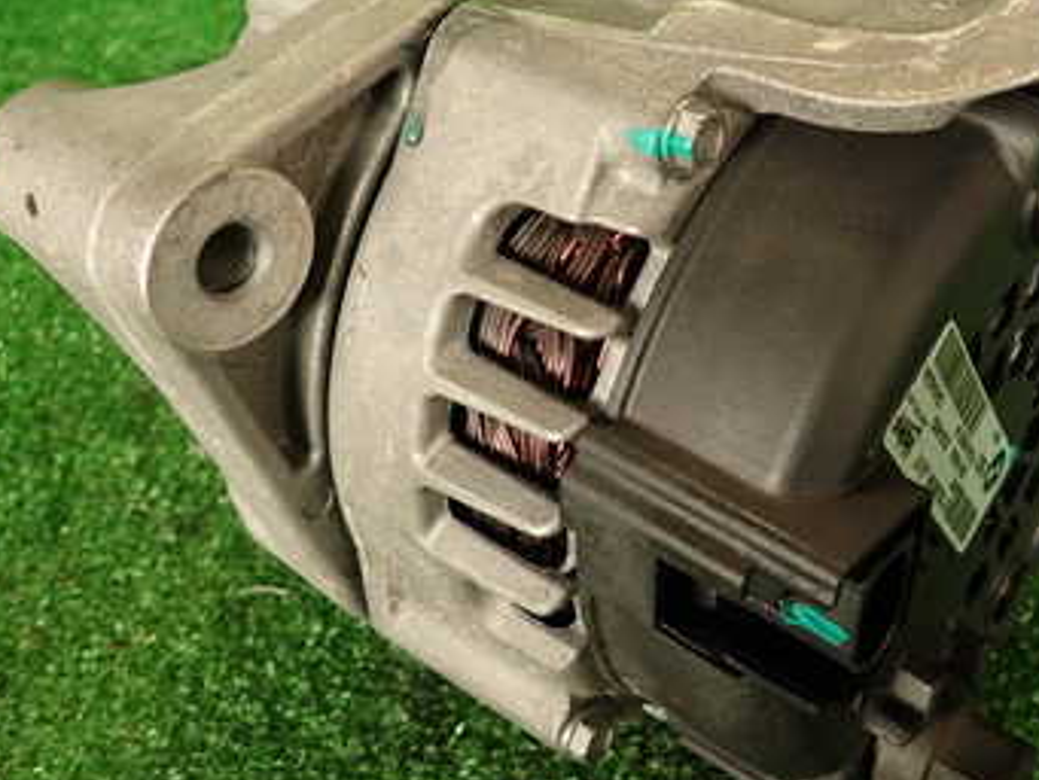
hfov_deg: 42.4
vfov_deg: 32.8
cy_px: 311
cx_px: 679
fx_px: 1321
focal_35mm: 44
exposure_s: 1/60
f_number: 2
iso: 125
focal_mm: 4.5
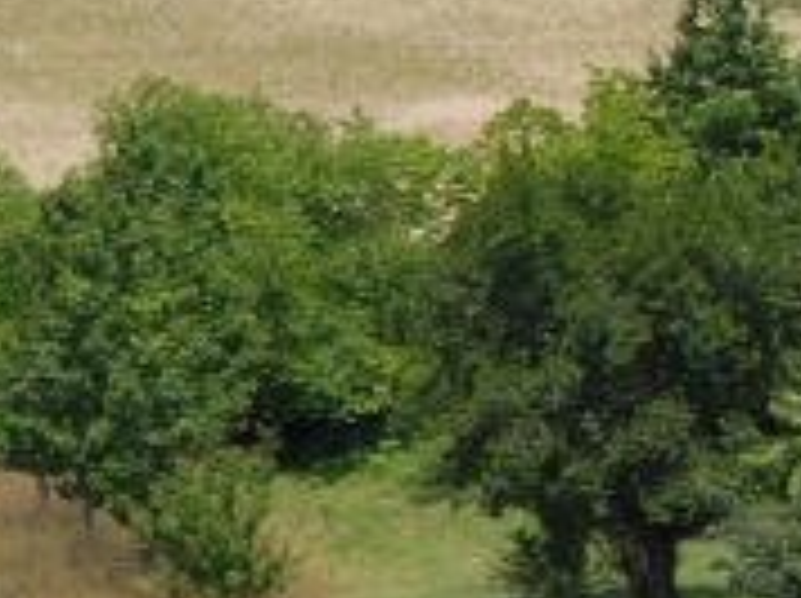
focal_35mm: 761
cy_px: -58
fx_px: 17586
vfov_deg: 1.9
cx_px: 1584
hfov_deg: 2.6
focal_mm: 125
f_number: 10
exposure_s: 1/500
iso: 400
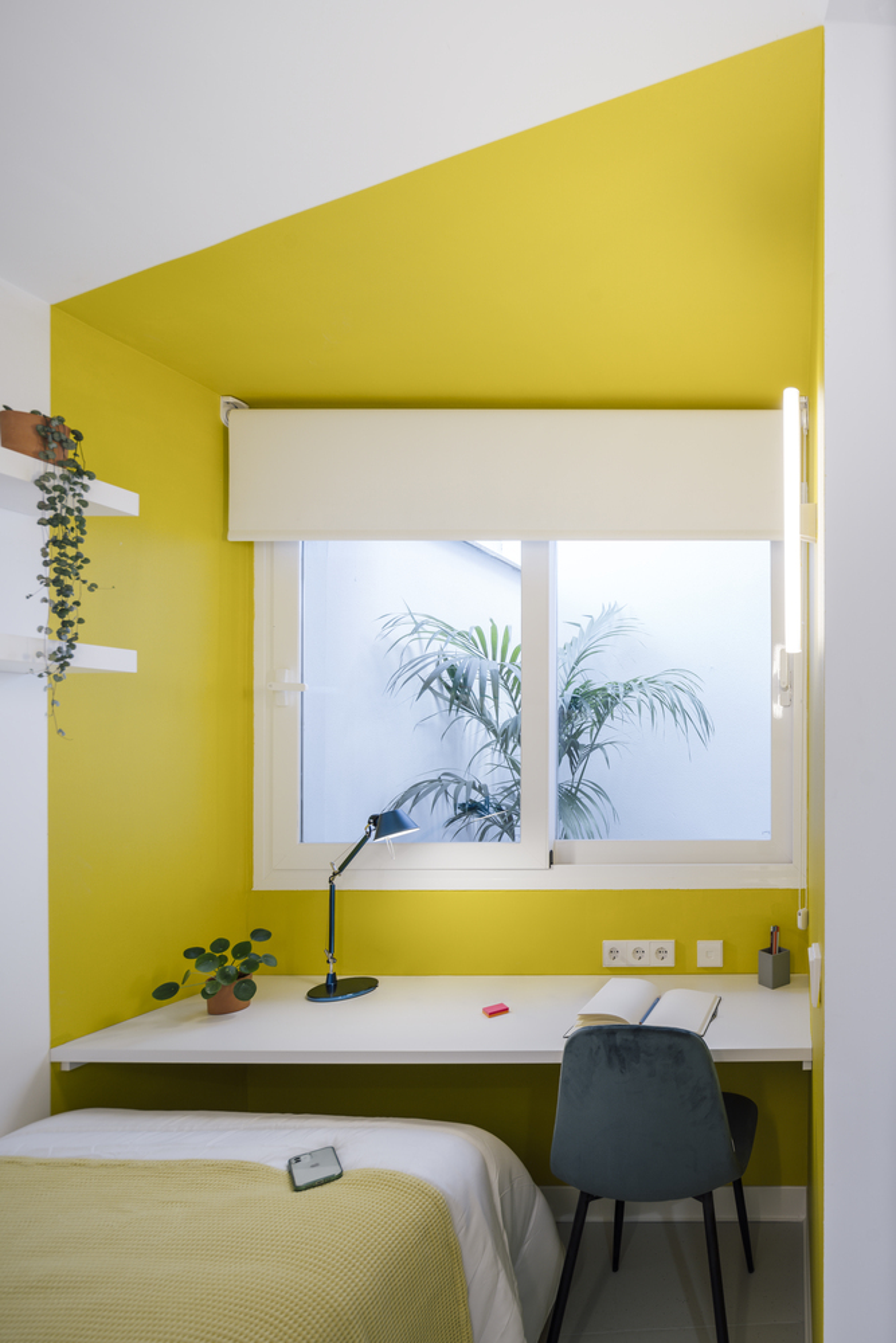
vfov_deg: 93.3
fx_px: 634
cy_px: 672
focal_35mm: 17
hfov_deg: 70.5
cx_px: 448
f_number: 8
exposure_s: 1/2.5
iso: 100
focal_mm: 17
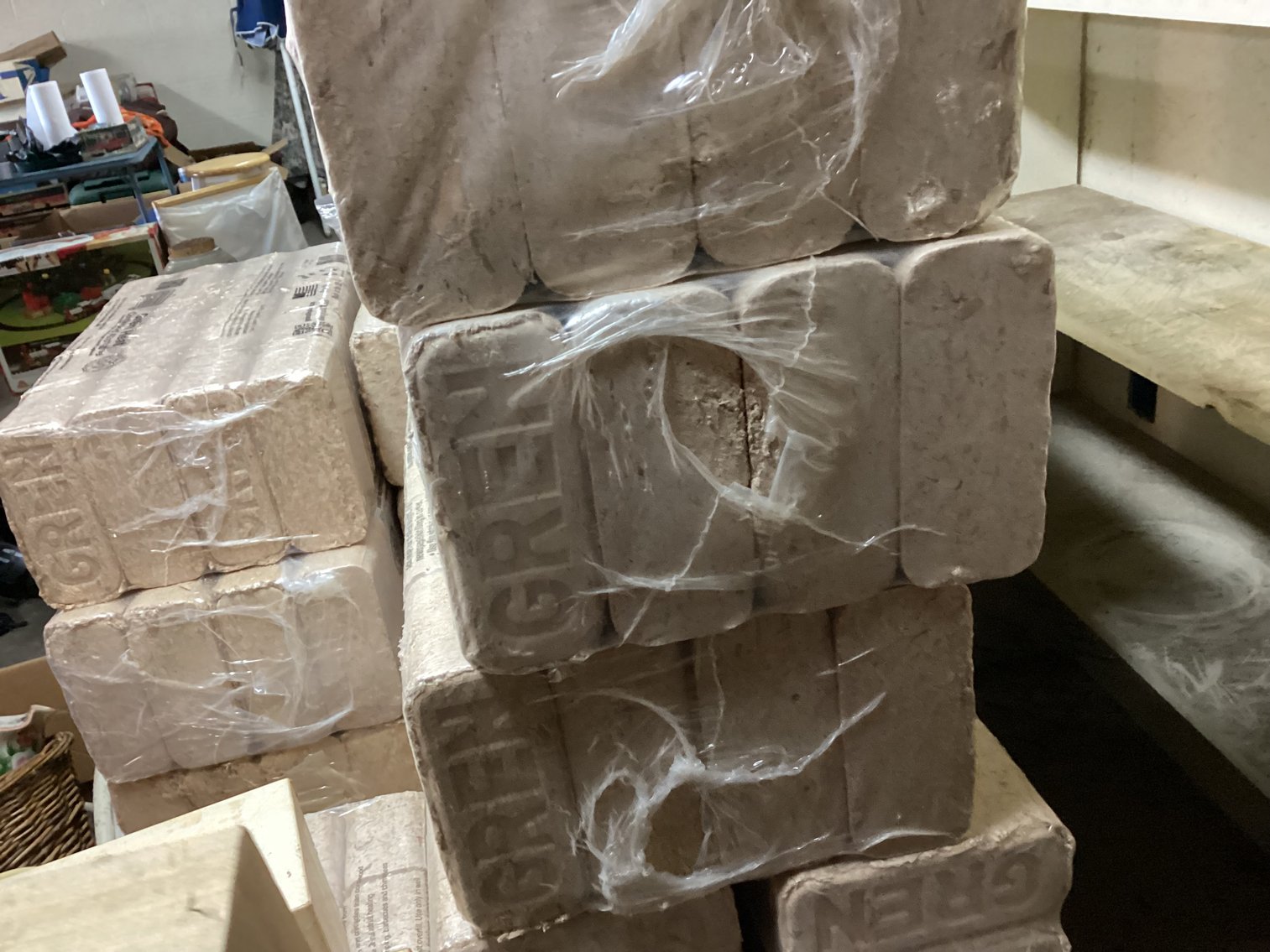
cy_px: 476
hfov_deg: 58.3
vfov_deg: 45.4
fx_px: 1137
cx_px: 635
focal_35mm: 31
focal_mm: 3.3
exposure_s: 1/40
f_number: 2.4
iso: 400
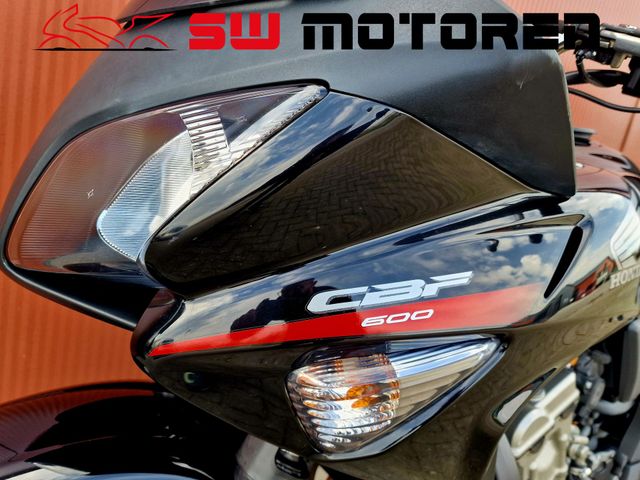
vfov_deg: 58.9
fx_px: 425
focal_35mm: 23
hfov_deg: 73.9
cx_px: 320
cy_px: 240
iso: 50
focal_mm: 6.4
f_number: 1.8
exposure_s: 1/182
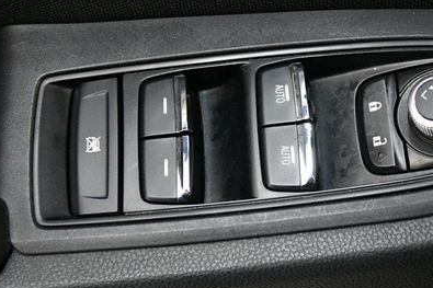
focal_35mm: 68
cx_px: 301
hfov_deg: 29.4
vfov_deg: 20.0
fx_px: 818
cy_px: 125
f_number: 4.5
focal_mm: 28
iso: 4000
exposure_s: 1/60
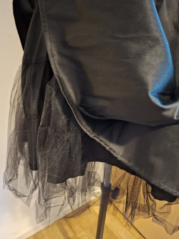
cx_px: 90
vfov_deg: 73.9
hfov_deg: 58.9
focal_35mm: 23
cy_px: 120
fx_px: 159
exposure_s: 1/10
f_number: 1.8
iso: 1600
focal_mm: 5.54
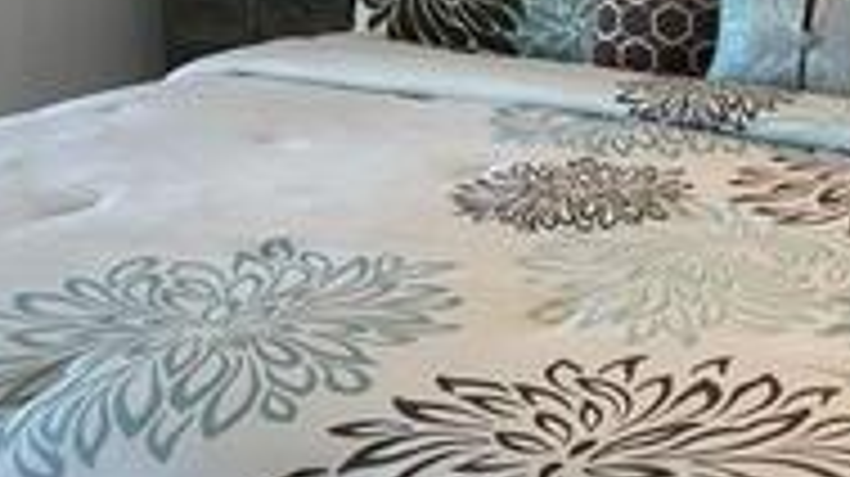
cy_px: 99
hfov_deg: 33.3
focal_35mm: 60
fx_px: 1351
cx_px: 742
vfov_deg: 19.8
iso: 400
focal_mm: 4.2
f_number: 1.6
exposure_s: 1/60
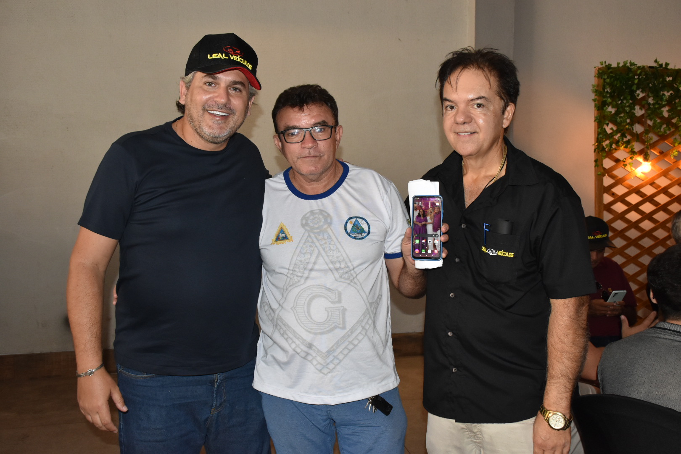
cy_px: 227
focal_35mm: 36
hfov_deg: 53.1
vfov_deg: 36.9
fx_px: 681
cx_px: 340
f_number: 6.3
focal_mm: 24
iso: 1250
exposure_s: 1/100
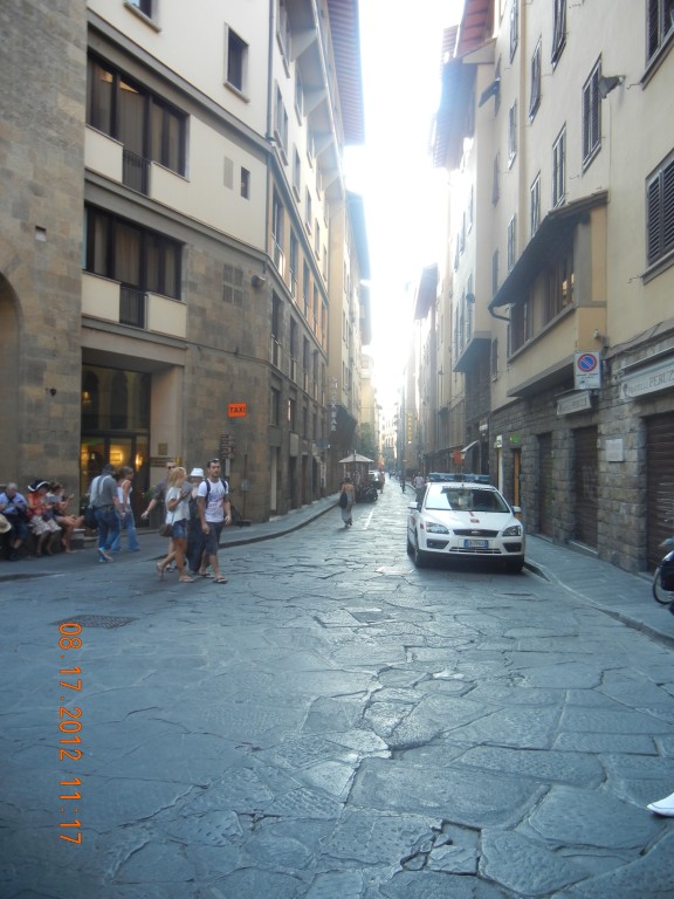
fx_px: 779
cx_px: 337
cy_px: 450
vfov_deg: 60.0
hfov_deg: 46.8
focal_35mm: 30
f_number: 3.5
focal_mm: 5.4
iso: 160
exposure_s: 1/77.8
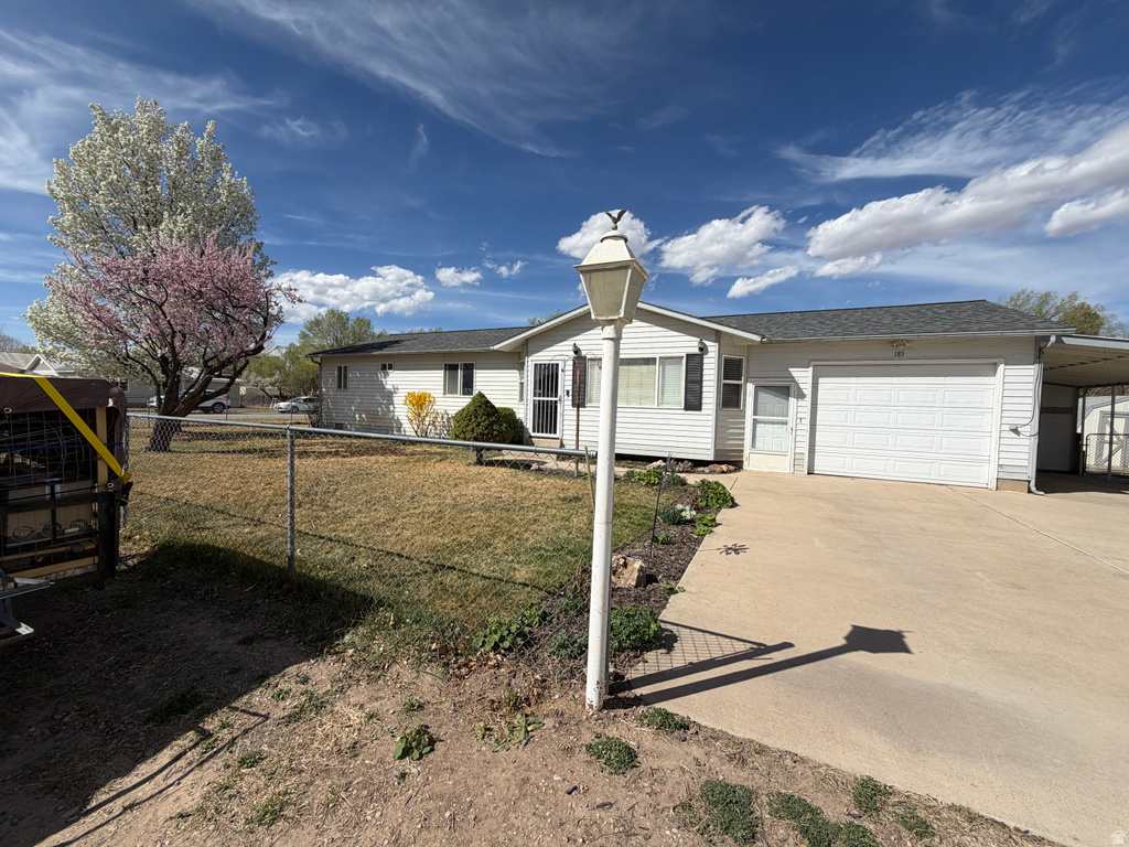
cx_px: 564
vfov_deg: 85.7
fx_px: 457
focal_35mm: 14
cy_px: 424
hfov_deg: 102.1
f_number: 2.2
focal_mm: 2.22
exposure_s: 1/1368
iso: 20
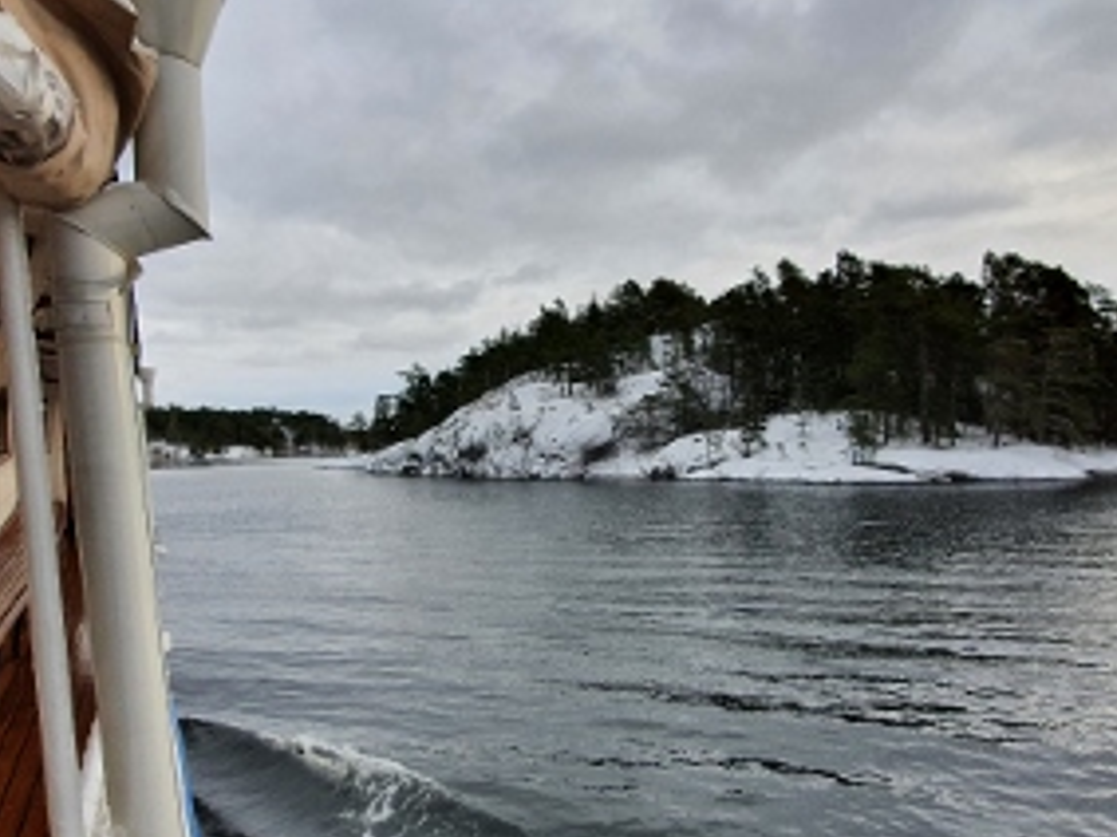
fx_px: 742
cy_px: 476
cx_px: 572
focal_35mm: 23
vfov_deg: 58.6
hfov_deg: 73.9
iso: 50
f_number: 2.2
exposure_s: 1/171
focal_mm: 1.8
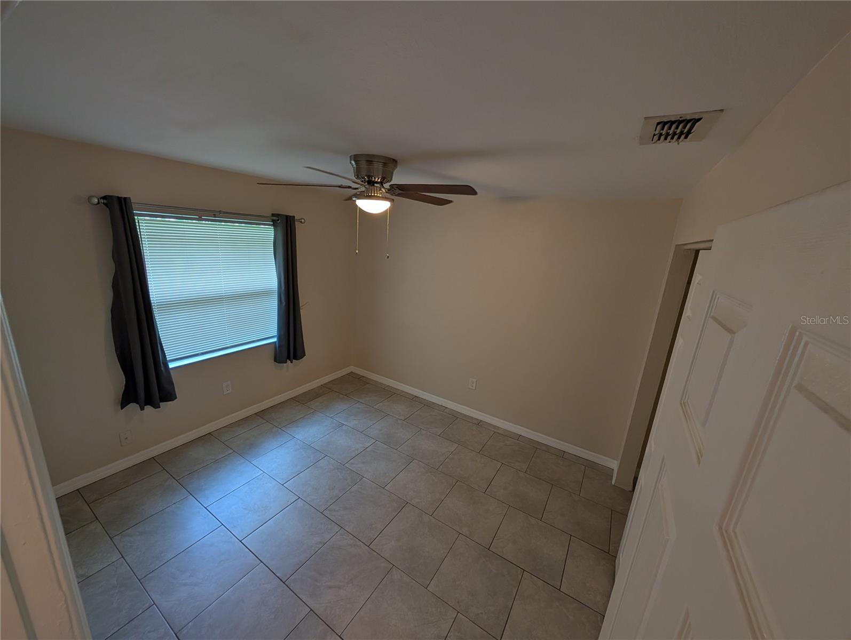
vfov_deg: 94.6
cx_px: 426
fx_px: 295
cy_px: 320
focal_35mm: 12
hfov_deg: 110.5
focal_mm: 2.02
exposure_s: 1/120
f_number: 1.7
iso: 153
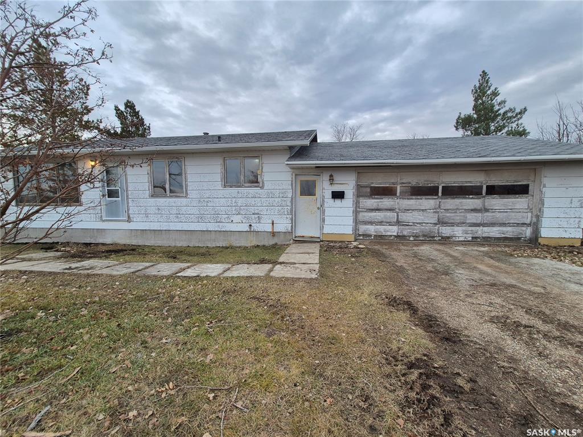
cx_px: 292
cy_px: 218
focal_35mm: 13
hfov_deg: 106.2
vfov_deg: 89.9
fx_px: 219
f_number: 2.2
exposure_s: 1/120
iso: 50
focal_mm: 1.74
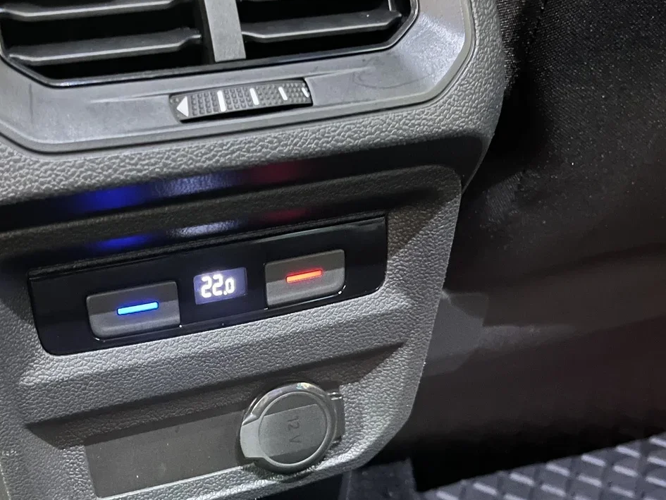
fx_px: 847
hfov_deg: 41.9
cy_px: 303
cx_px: 180
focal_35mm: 44
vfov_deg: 32.8
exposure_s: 1/5
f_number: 1.6
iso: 1250
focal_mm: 5.1
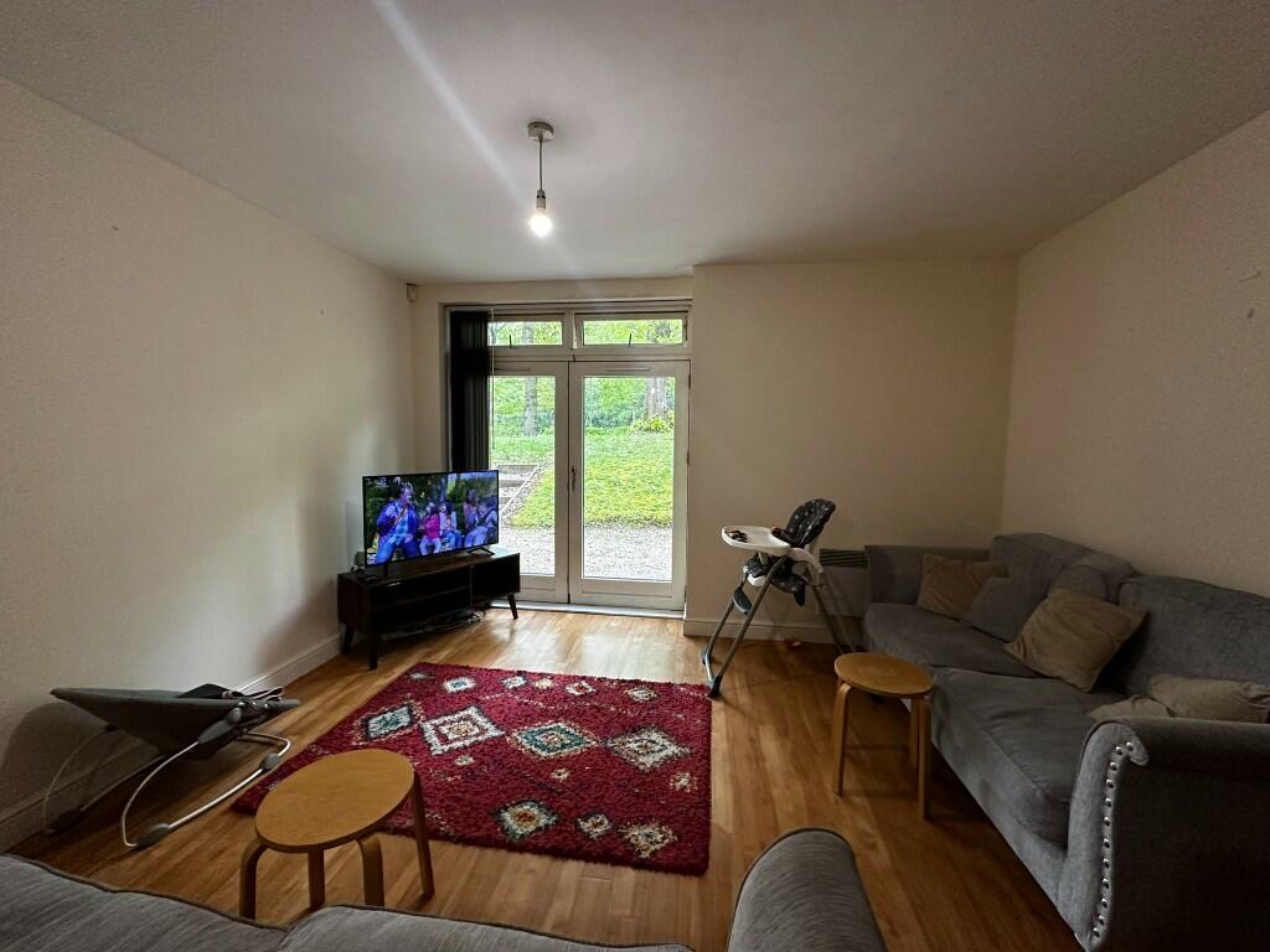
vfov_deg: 85.7
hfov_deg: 102.1
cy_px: 476
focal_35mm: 14
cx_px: 635
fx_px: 514
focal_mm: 2.22
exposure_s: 1/100
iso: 200
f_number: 2.2
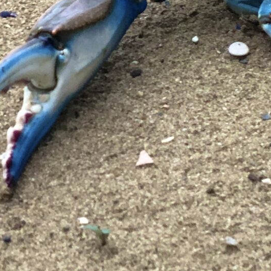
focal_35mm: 222
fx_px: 1966
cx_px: 488
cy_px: 35
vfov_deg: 7.9
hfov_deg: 7.6
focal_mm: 6
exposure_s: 1/33
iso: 100
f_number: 2.4
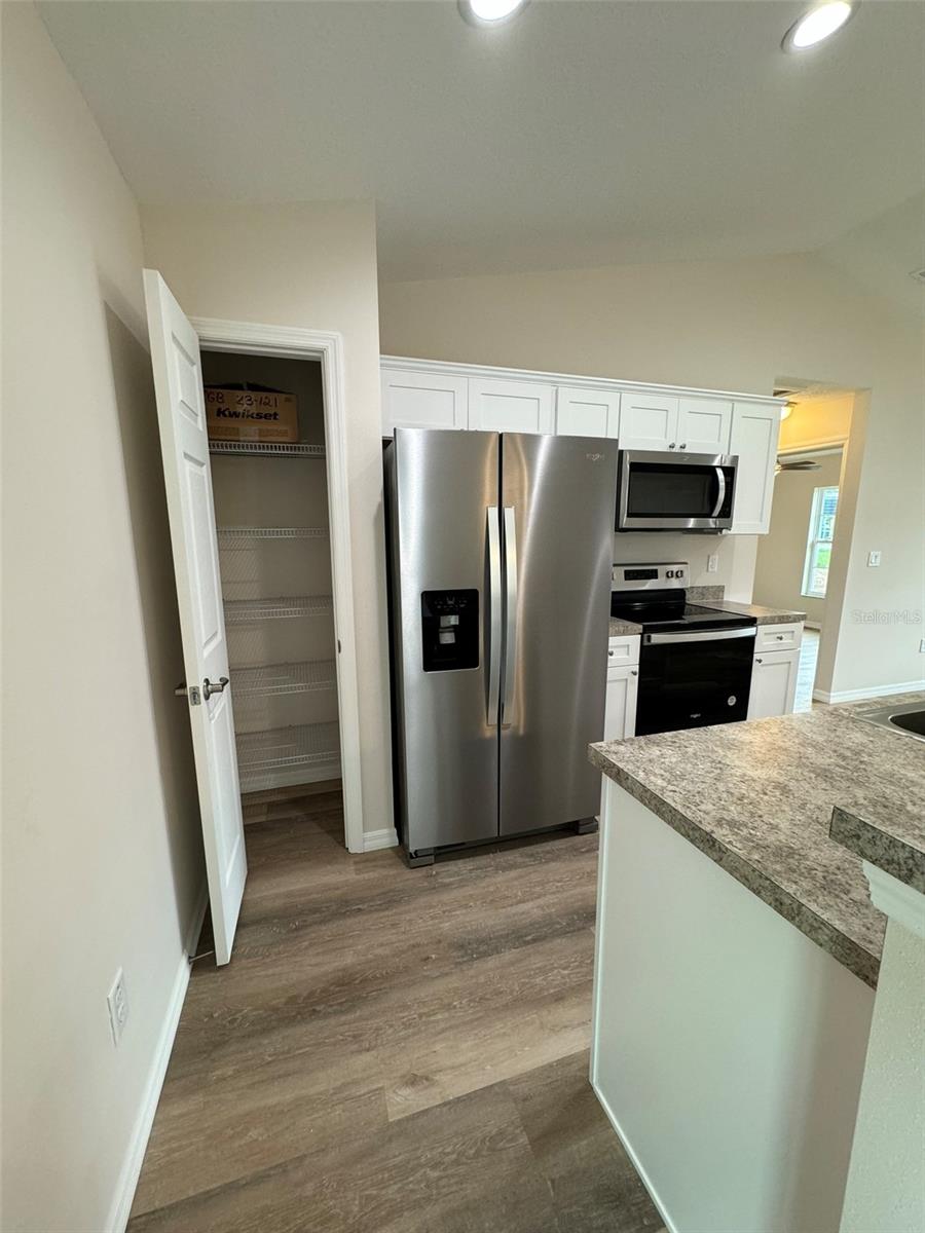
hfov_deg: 85.7
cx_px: 462
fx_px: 499
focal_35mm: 14
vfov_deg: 102.1
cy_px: 616
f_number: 2.2
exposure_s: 1/120
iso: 200
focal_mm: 2.22
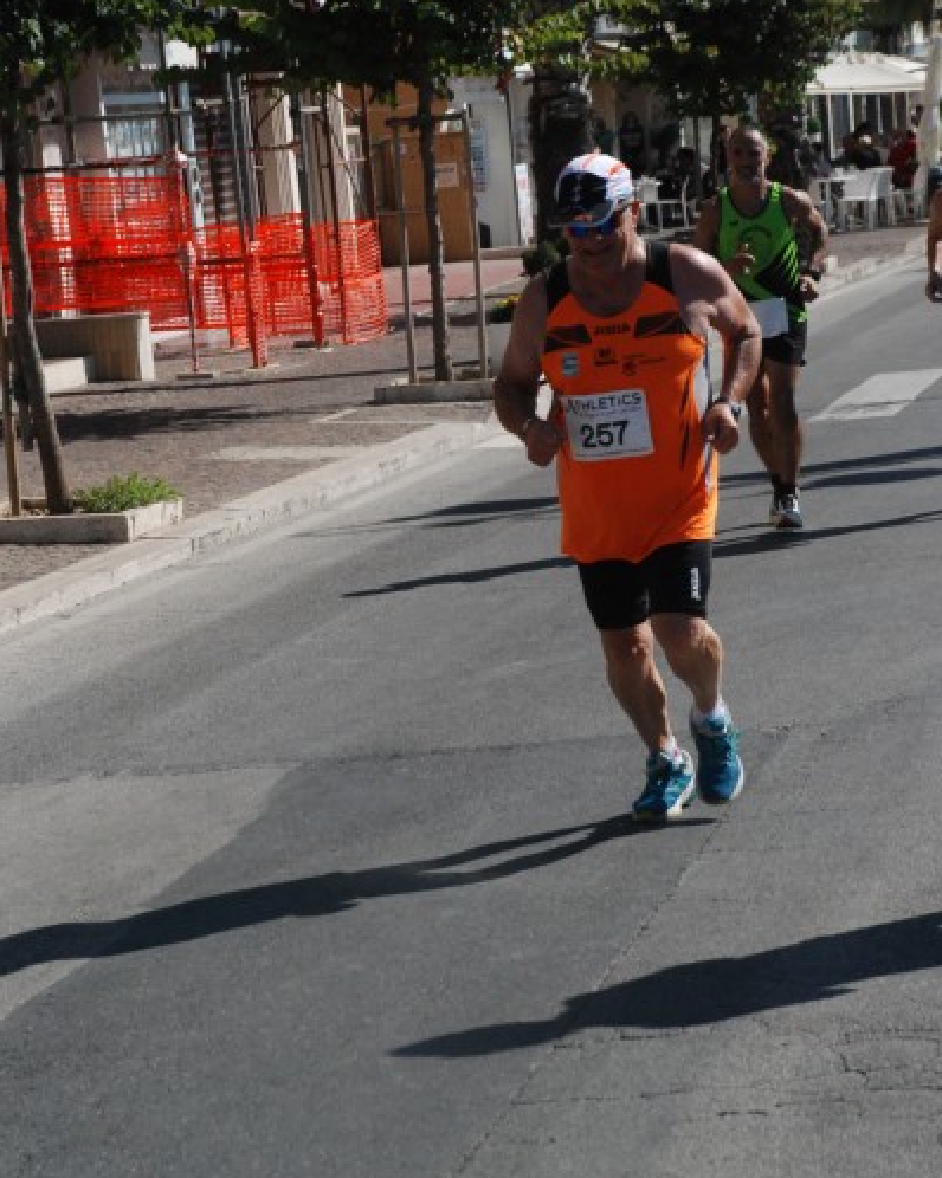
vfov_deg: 16.2
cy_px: 575
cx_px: 475
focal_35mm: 119
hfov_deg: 13.0
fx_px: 4150
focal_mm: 70
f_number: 8
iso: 1000
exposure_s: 1/2000
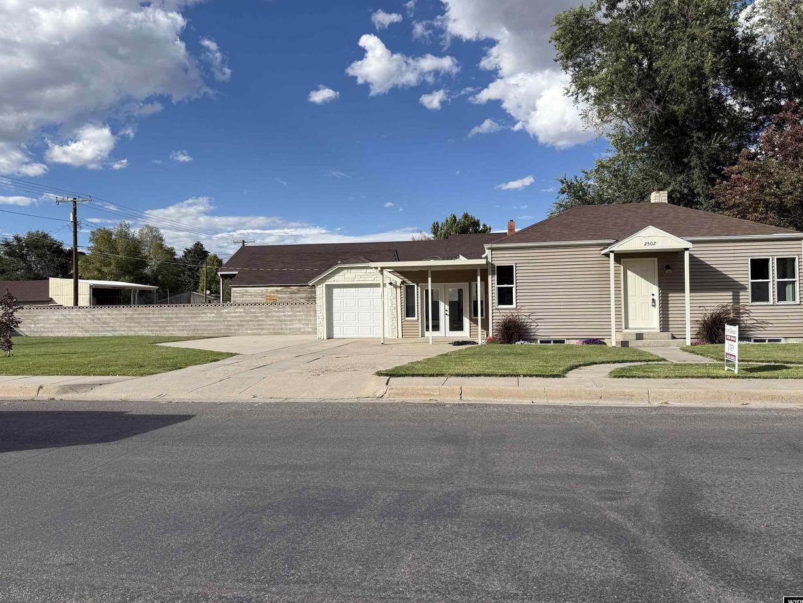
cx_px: 413
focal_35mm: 25
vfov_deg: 54.9
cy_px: 293
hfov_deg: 69.4
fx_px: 580
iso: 80
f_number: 1.78
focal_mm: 6.76
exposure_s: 1/4975
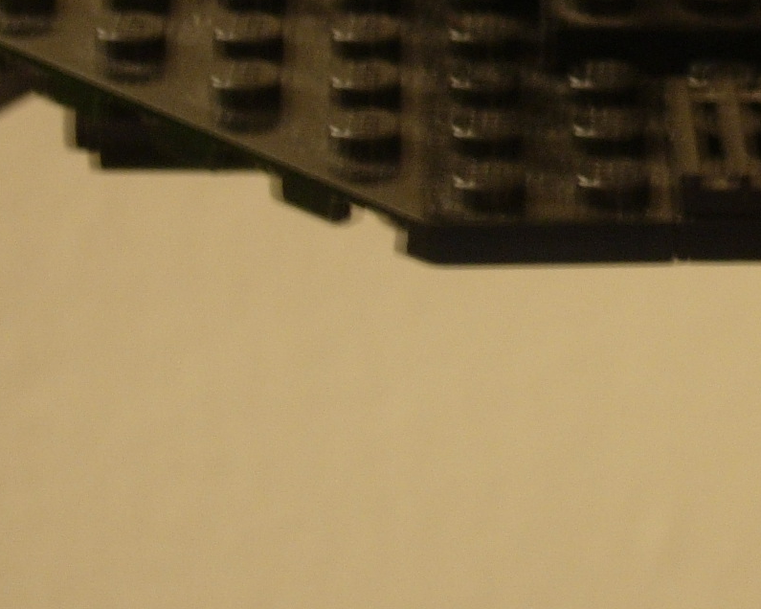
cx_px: 1161
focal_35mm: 229
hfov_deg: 8.3
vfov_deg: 6.7
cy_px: 54
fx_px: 5158
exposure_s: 1/4
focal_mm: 14.9
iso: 70
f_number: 3.7
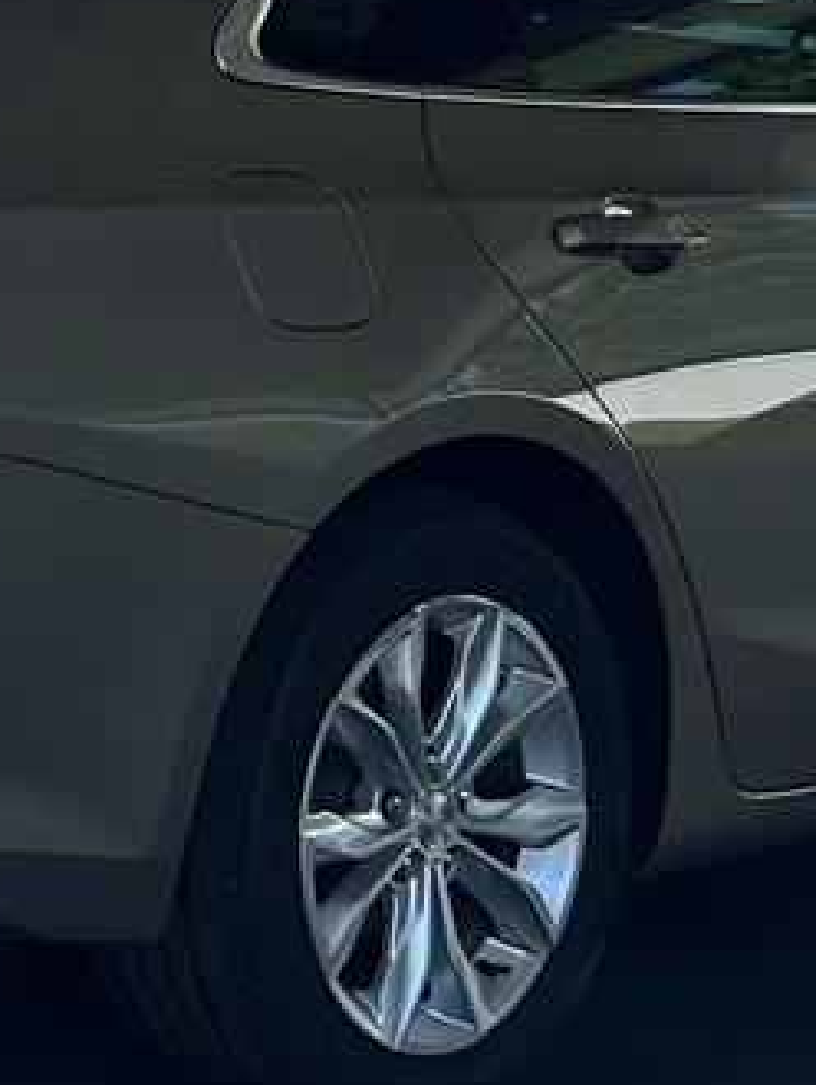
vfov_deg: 15.0
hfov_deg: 9.5
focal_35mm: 126
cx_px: -1527
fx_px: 3955
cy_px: -286
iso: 50
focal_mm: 5.7
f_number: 1.5
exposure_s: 1/1669
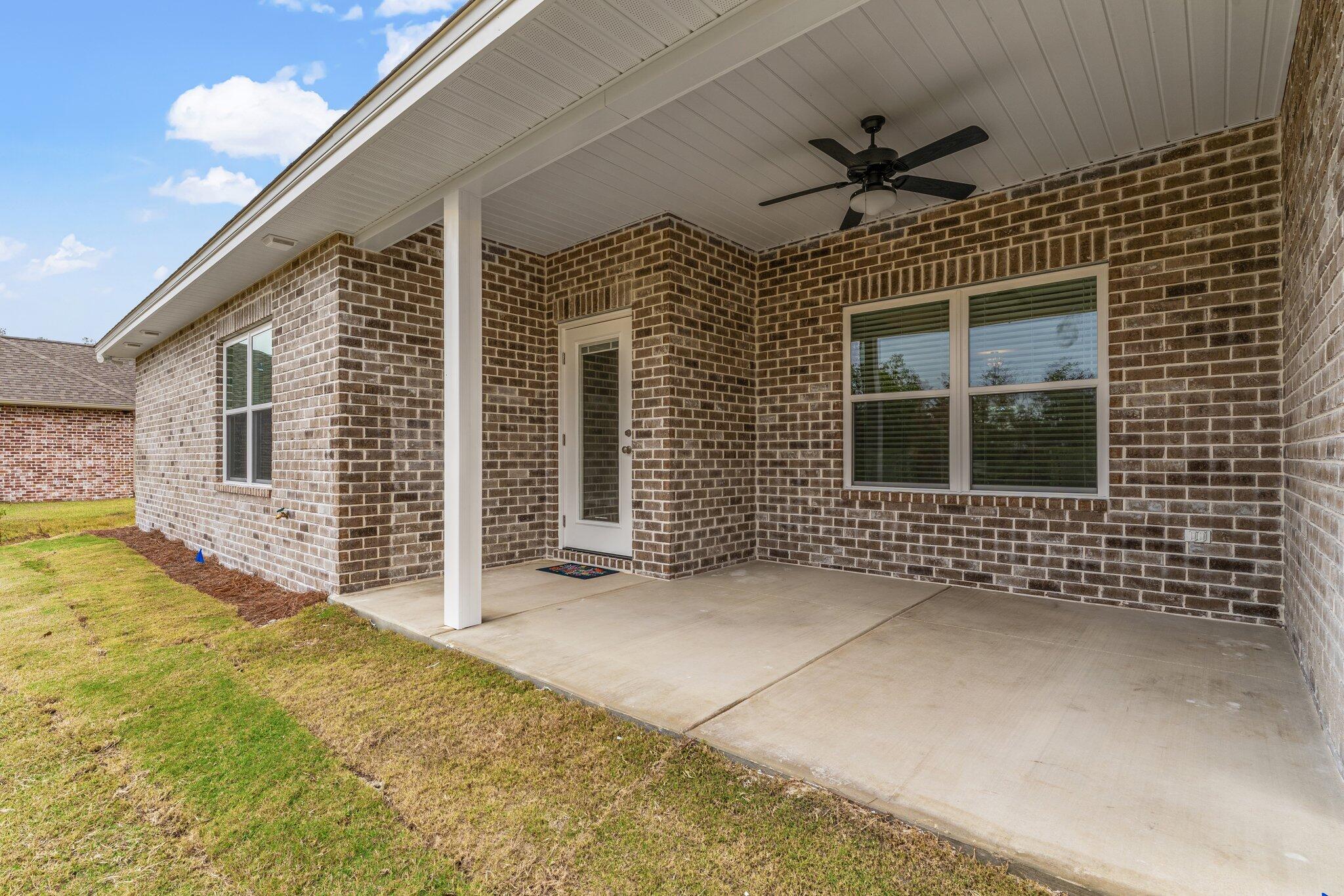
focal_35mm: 16
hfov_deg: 96.0
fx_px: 605
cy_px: 448
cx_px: 672
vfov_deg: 73.1
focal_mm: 16.2
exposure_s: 1/80
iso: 100
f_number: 10
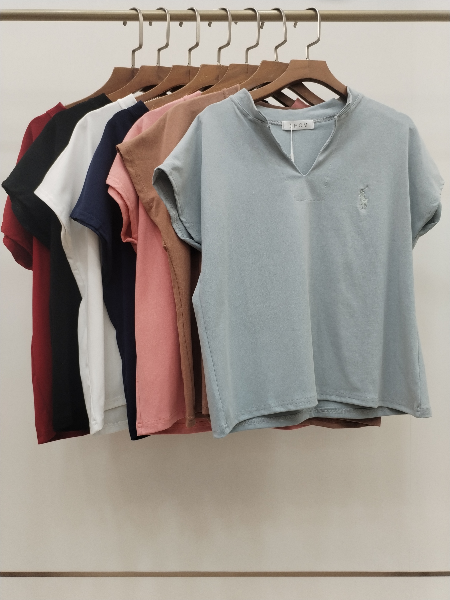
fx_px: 503
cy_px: 300
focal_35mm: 29
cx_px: 225
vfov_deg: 61.7
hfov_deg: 48.2
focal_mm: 4.75
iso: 259
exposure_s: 1/100
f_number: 1.8
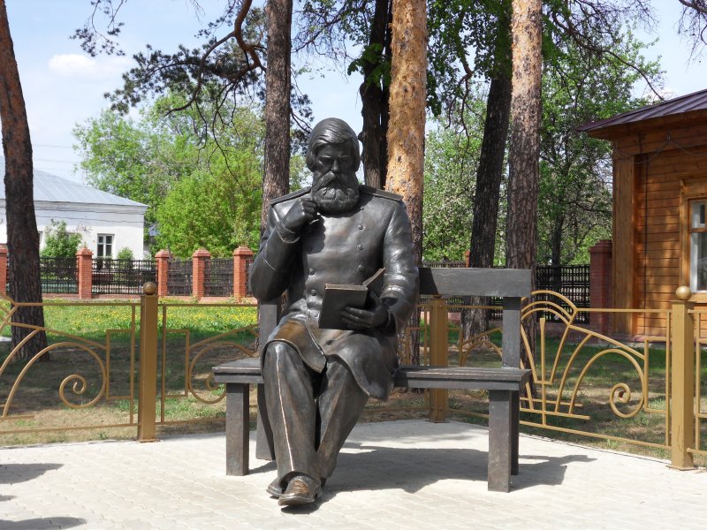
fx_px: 1225
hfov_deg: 32.2
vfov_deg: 24.4
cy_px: 265
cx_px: 354
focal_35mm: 60
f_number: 4.8
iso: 80
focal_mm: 10.5
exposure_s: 1/350
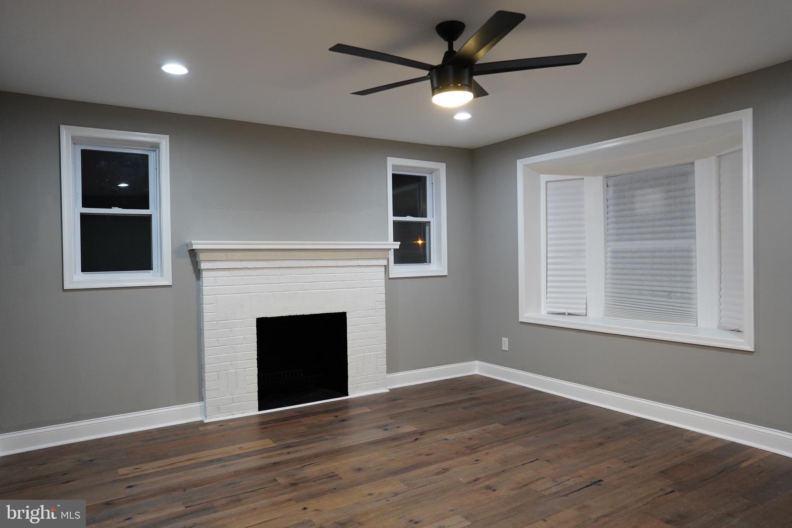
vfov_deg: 53.1
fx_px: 528
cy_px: 264
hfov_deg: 73.7
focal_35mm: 24
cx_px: 396
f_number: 4
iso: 2000
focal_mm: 24
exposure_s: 1/125
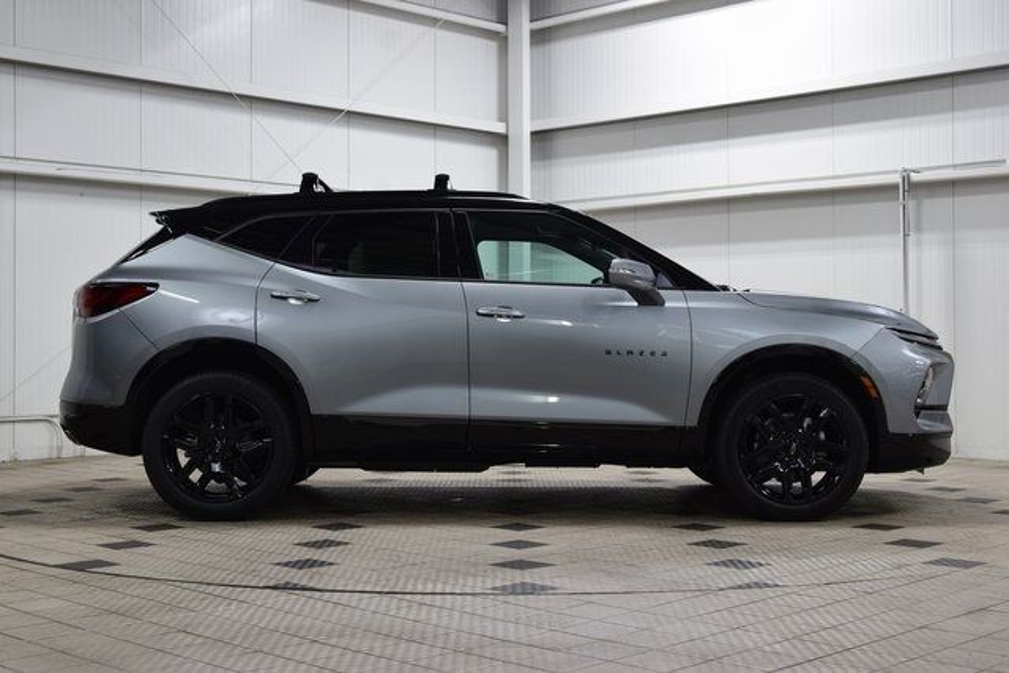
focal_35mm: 51
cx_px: 504
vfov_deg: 26.5
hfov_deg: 38.9
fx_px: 1430
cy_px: 336
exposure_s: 1/15
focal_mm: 34
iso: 400
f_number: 6.3
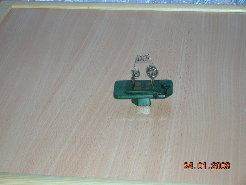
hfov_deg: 19.3
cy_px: 92
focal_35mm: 102
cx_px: 123
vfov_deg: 14.5
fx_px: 725
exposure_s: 1/60.1
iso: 57
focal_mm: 17.1
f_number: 4.9
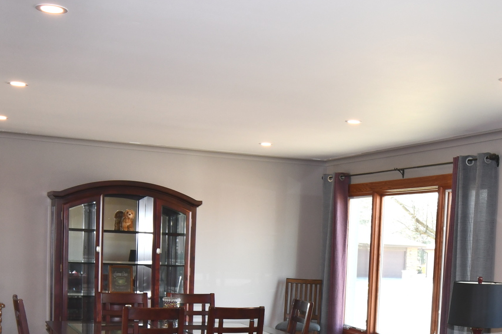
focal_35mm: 57
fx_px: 794
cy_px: 306
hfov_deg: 34.8
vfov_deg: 23.1
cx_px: 321
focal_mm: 20
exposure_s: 1/60
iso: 450
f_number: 5.6
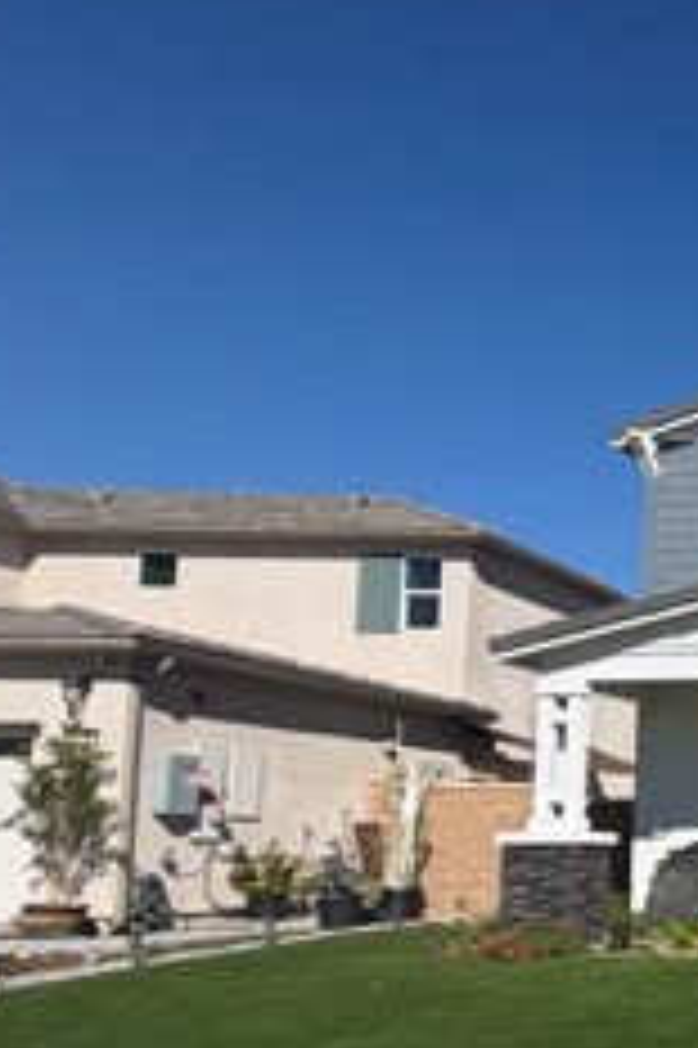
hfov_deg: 20.7
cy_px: 765
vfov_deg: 47.0
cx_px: 1306
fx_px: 1165
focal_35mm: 40
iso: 20
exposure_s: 1/1497
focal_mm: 2.22
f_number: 2.2
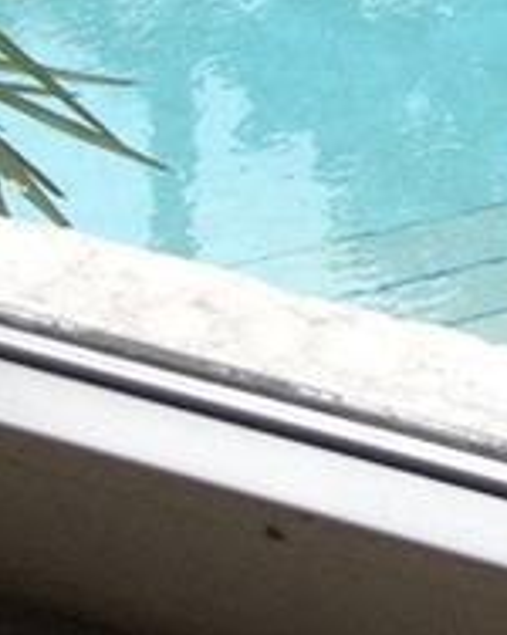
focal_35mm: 218
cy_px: -1010
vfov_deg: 8.0
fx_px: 4096
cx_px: 923
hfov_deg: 6.9
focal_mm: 4.28
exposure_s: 1/120
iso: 80
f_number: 2.4
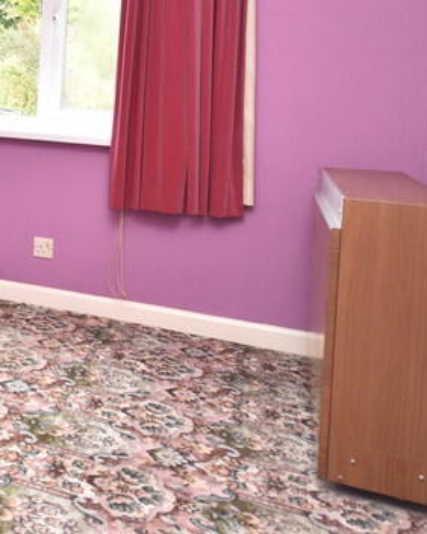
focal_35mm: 49
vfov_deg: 36.5
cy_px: 93
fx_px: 775
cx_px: -121
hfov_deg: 26.4
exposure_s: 1/125
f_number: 4.5
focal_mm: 12
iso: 1000
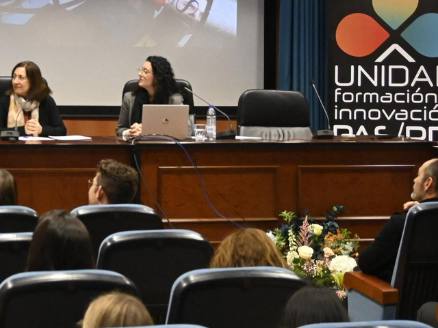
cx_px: -6
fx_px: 1278
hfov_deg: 18.9
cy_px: 67
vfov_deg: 14.6
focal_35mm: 101
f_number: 5
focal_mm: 28
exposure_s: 1/125
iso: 5000
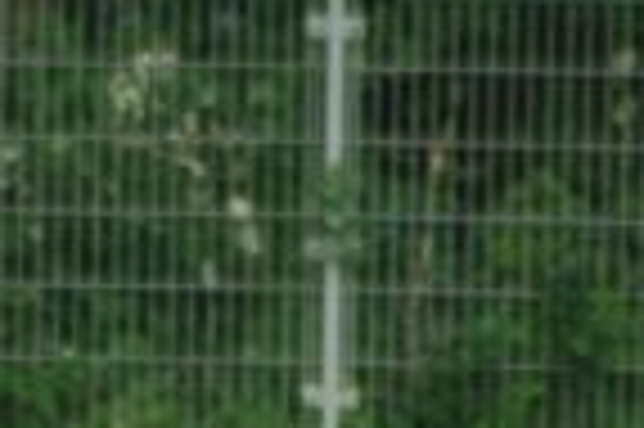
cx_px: 191
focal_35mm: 1427
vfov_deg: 1.0
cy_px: 527
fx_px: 25498
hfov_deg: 1.4
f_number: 5.6
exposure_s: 1/500
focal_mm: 300
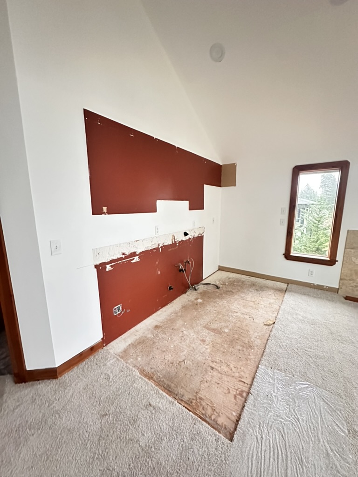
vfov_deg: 102.1
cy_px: 238
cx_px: 179
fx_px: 193
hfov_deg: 85.7
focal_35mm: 14
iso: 2000
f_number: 2.2
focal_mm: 2.22
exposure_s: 1/30
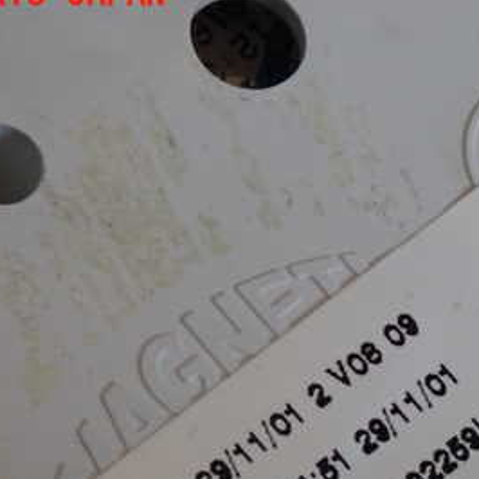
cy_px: 376
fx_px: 3115
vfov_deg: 8.8
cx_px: 378
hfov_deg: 8.8
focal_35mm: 199
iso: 400
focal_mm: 18
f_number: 4.9
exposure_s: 1/100
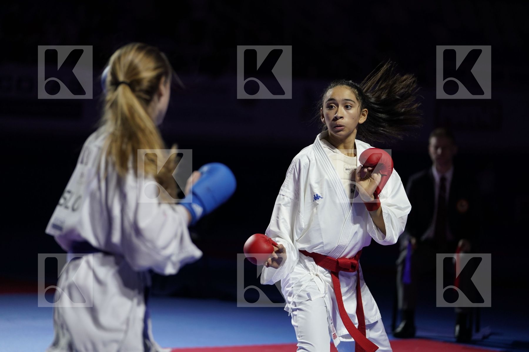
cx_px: 264
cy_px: 176
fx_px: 1954
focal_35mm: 133
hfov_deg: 15.4
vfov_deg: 10.3
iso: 1250
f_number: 2.8
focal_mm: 133
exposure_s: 1/1000
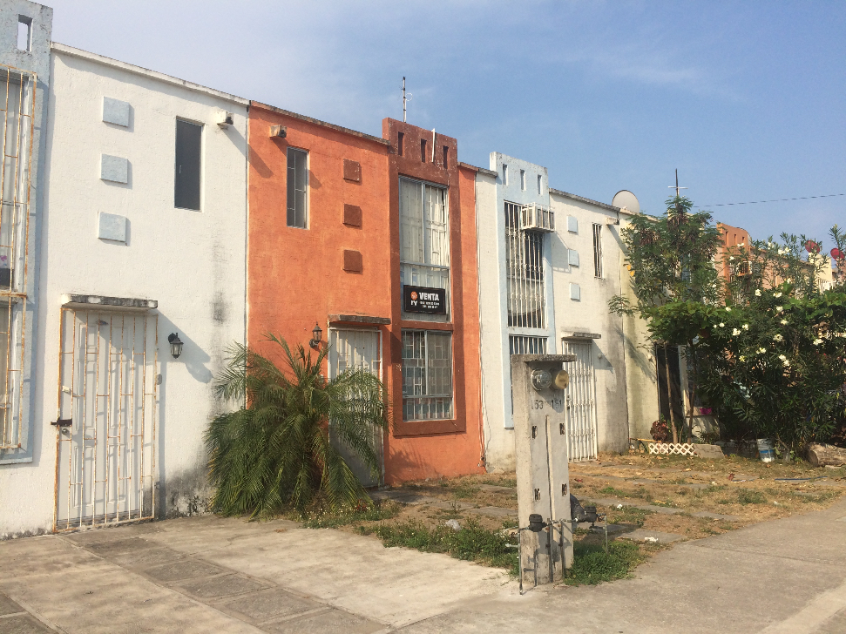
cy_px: 317
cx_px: 423
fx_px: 709
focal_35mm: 29
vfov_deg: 48.2
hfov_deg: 61.7
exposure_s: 1/2933
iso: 32
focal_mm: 4.15
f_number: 2.2
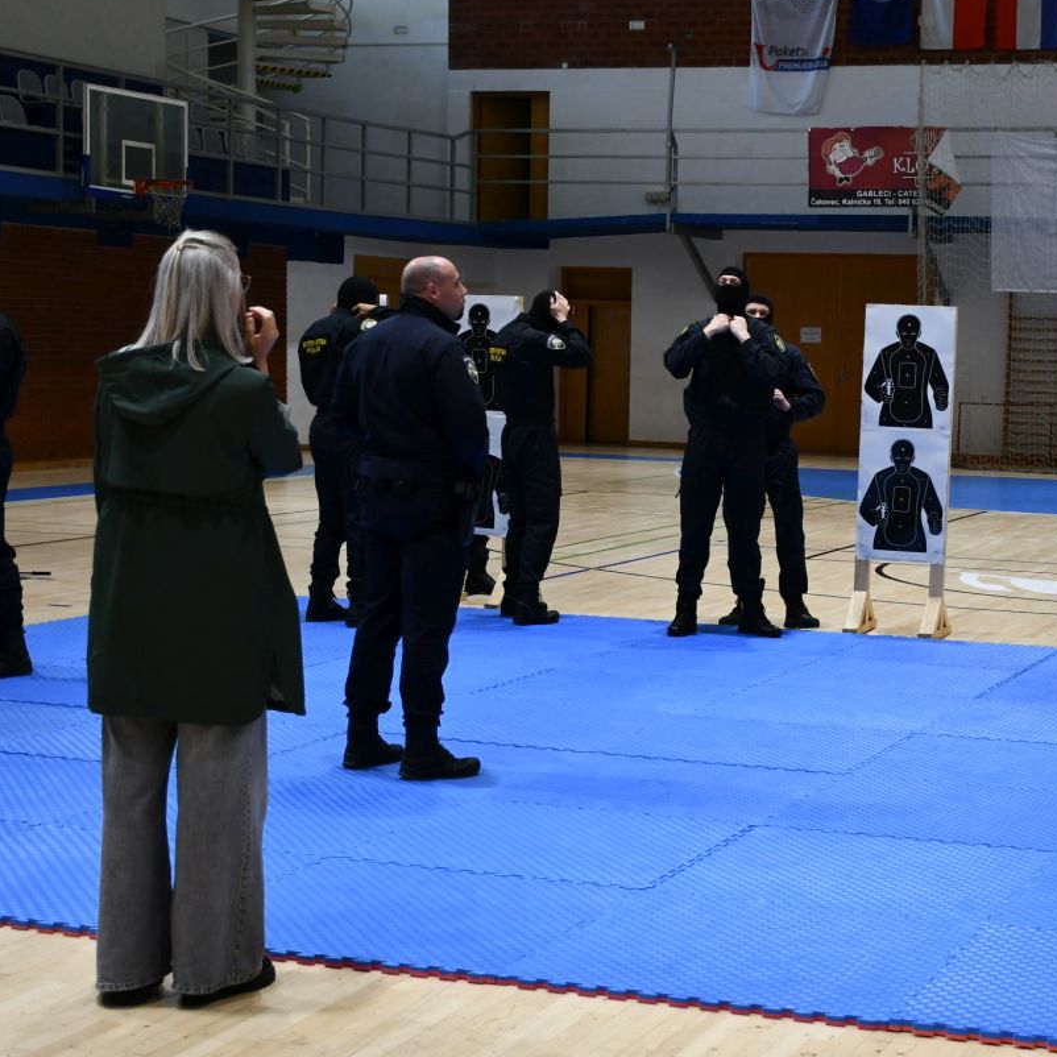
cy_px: 572
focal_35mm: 61
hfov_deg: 27.8
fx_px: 2107
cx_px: 779
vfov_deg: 28.1
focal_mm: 27
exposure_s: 1/200
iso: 800
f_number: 4
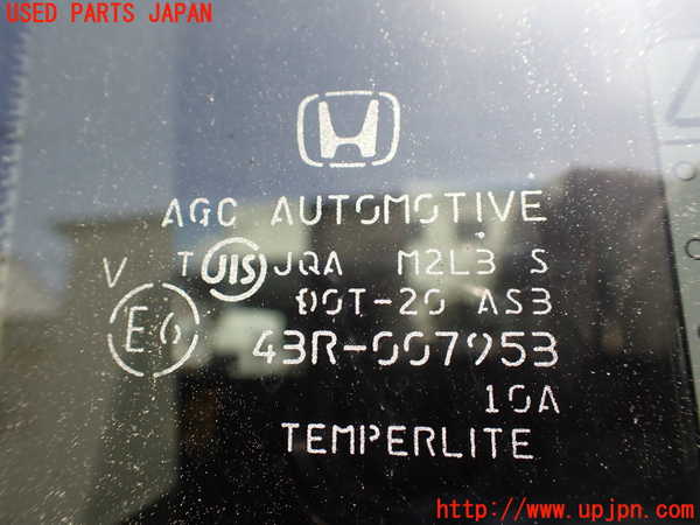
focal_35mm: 30
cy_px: 262
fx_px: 607
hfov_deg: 60.0
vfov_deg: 46.8
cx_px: 350
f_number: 3.2
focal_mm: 5.4
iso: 100
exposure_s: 1/250
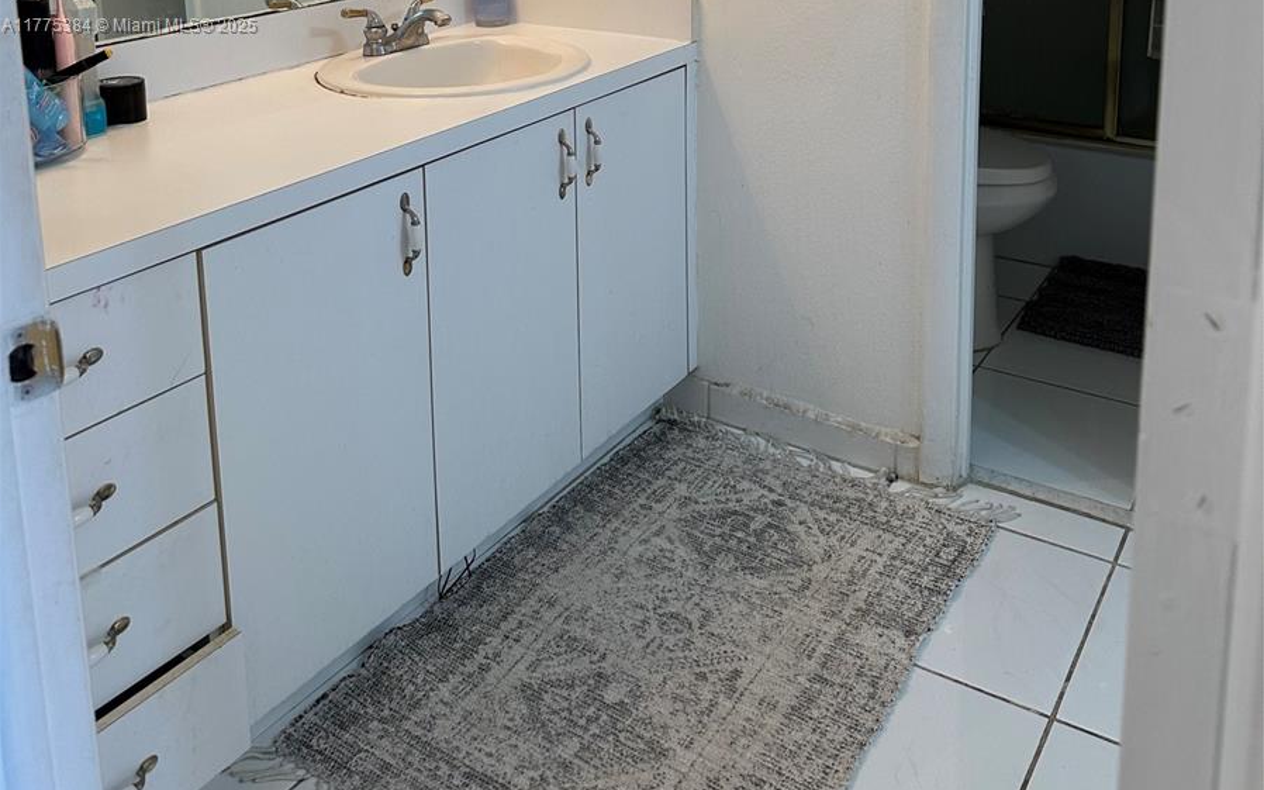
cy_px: 27
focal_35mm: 34
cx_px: 632
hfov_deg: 56.7
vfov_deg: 34.4
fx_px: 1171
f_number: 1.78
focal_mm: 6.86
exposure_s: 1/60
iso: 125
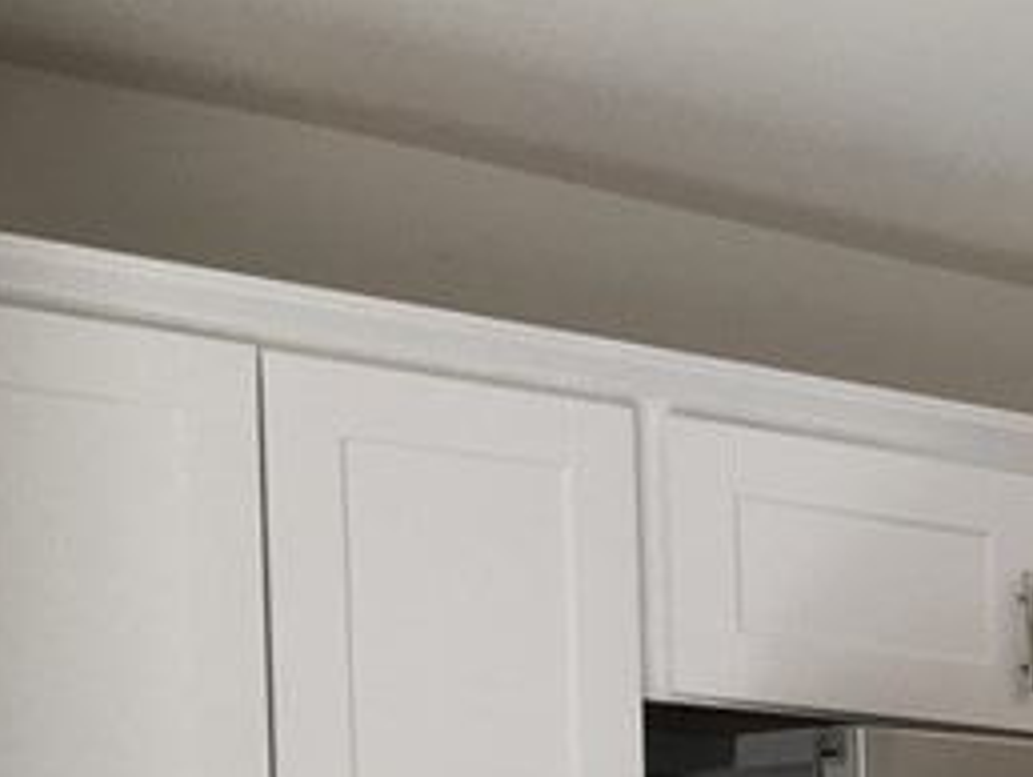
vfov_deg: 11.7
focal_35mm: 115
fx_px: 3435
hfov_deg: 14.7
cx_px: 1934
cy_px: 1498
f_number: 2.2
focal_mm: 4.15
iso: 32
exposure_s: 1/120
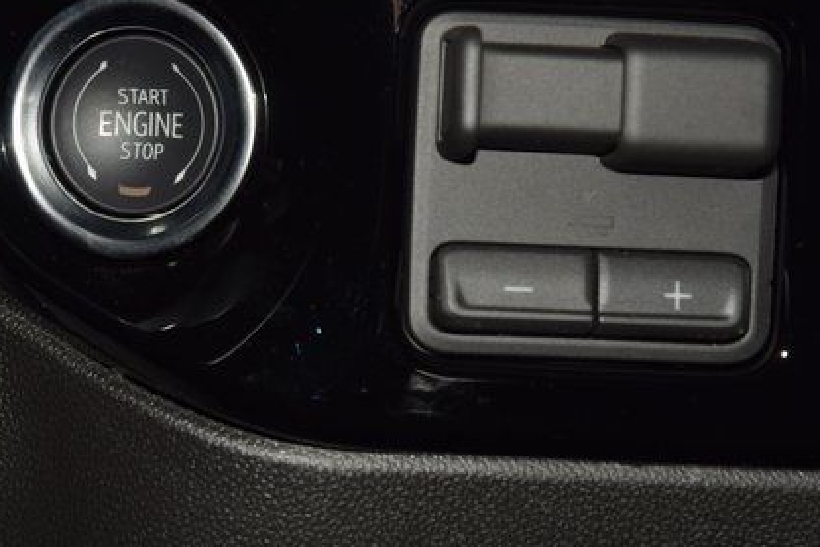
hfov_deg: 12.8
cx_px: 354
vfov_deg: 8.5
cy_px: 151
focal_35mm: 161
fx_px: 3667
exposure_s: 1/125
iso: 100
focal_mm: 70
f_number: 8
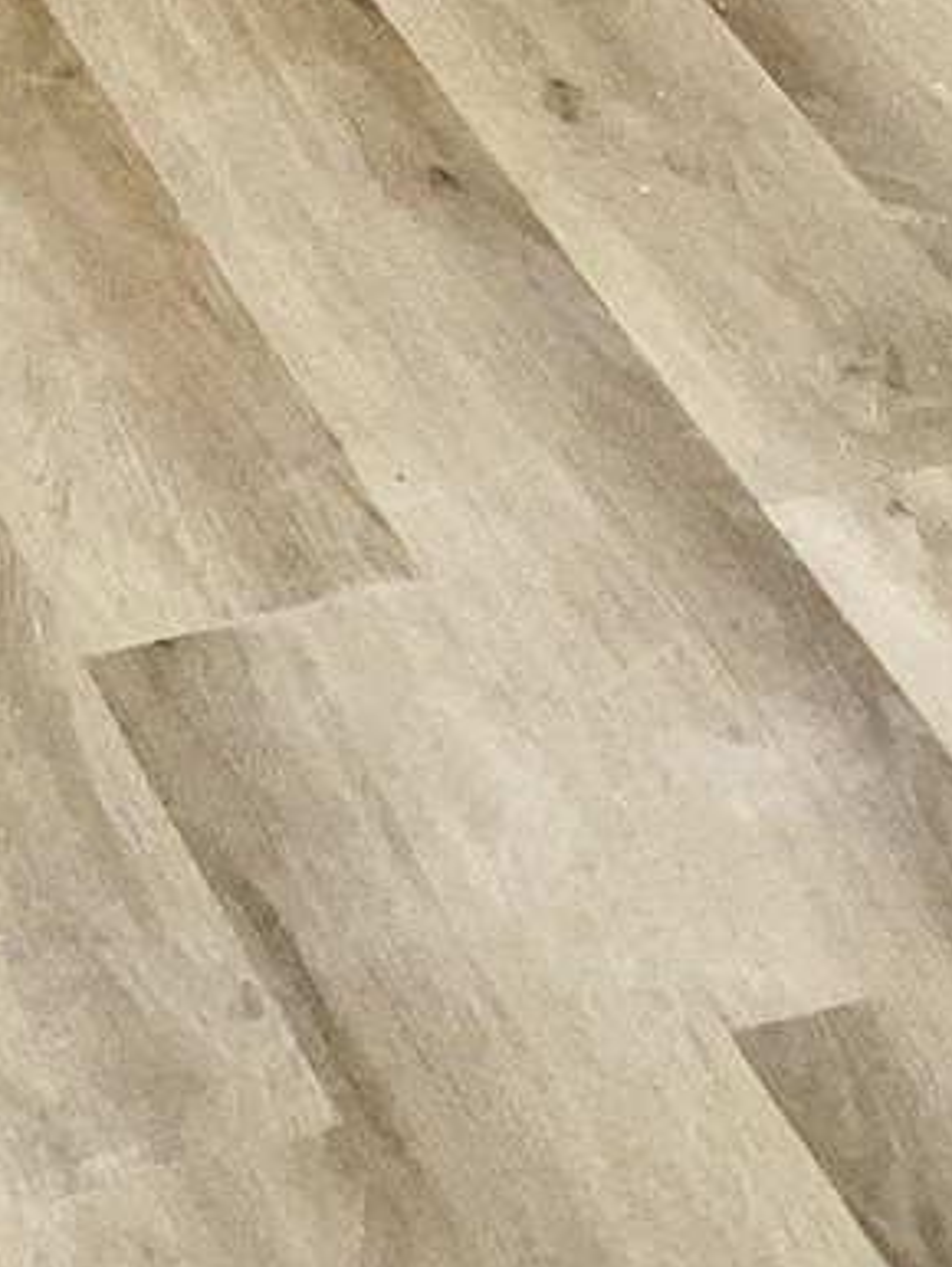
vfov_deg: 9.9
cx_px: -135
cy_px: -2455
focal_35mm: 155
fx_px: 5677
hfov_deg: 9.5
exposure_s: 1/120
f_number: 1.6
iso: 80
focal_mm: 5.1
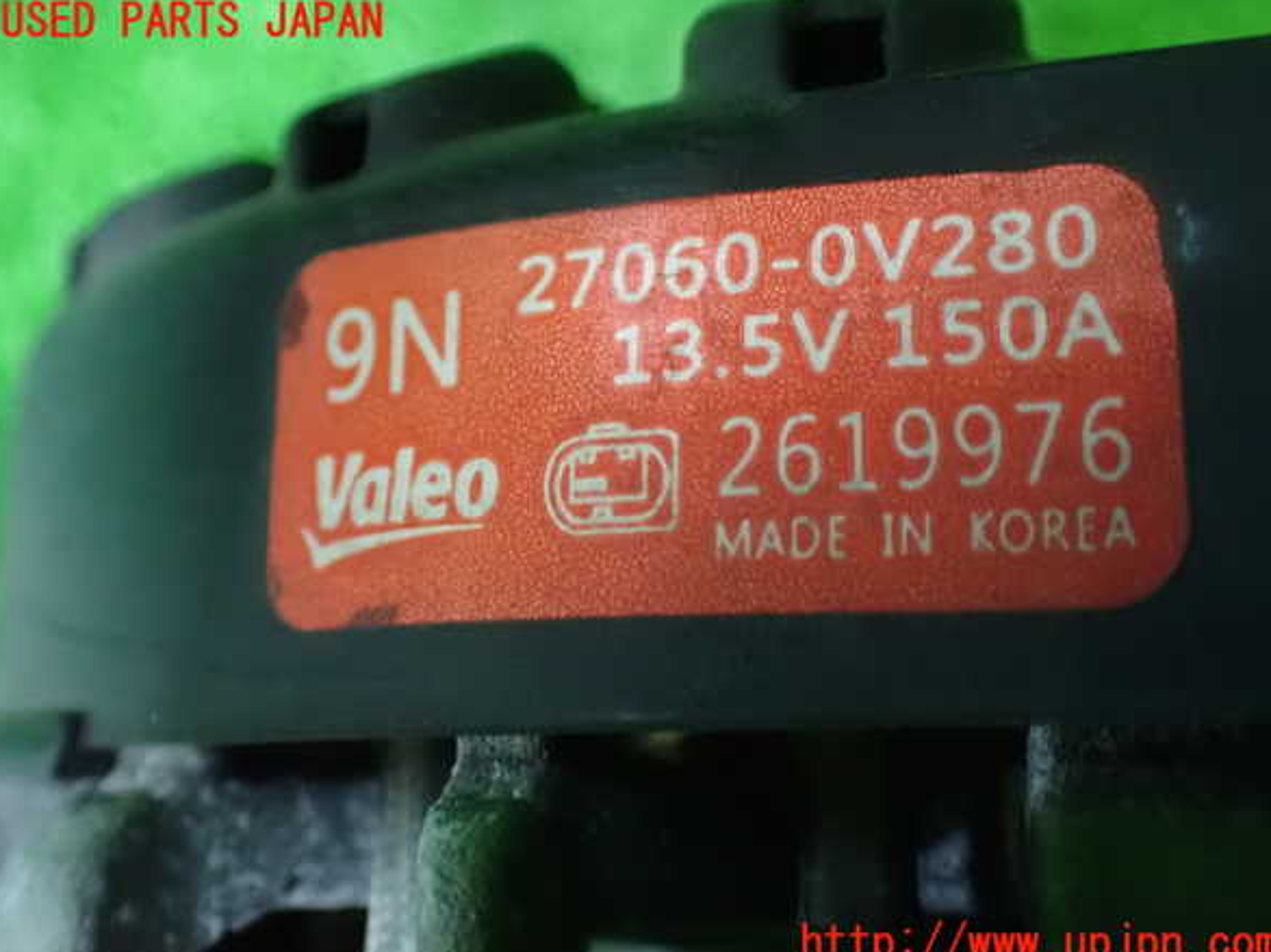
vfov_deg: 34.3
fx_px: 1541
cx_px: 640
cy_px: 484
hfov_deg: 44.8
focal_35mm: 42
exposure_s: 1/30
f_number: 2.8
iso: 1600
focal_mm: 7.31
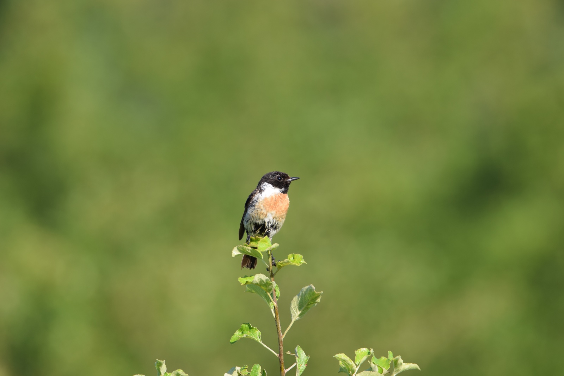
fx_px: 11747
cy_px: 188
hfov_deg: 2.8
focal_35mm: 750
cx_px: 282
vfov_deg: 1.8
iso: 100
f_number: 6.3
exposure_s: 1/160
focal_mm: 500
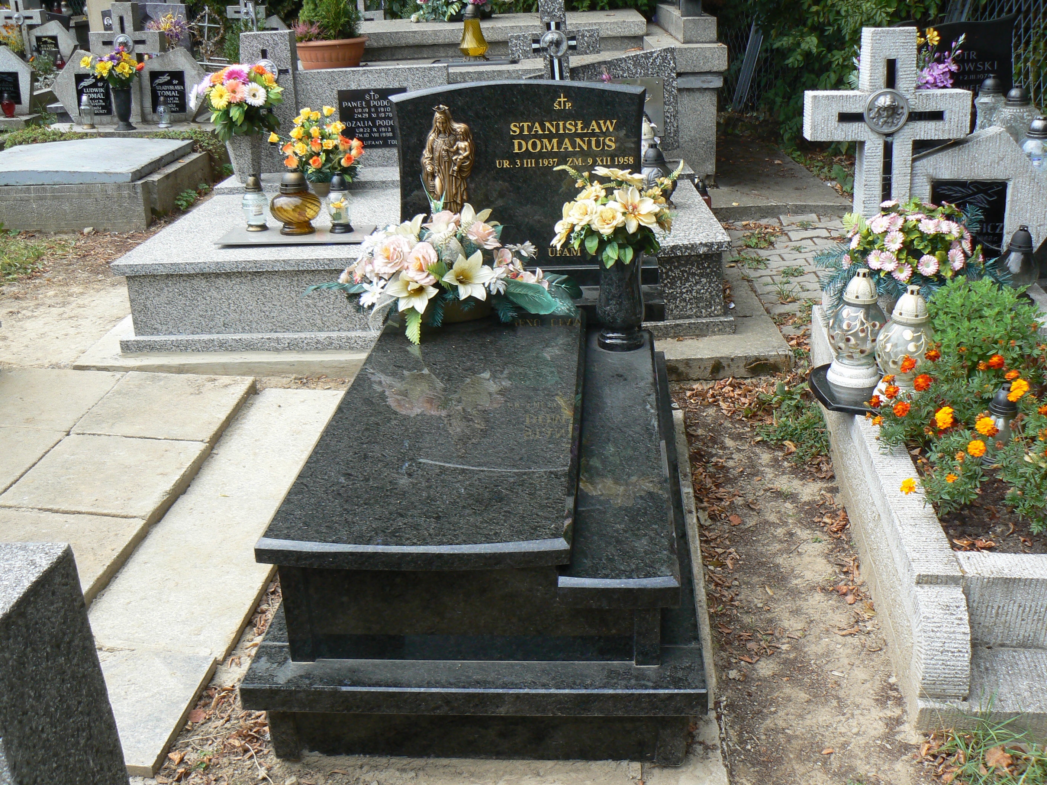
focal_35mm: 36
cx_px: 524
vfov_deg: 39.7
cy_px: 392
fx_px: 1089
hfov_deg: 51.4
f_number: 5.6
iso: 80
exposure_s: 1/160
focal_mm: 6
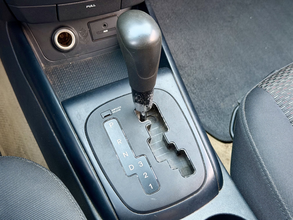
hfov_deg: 39.7
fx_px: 406
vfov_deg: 30.3
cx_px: 146
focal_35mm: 48
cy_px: 110
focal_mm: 6.76
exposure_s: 1/40
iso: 400
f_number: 1.78
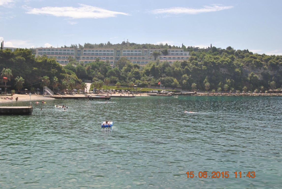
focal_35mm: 36
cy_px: 94
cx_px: 141
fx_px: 282
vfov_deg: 37.0
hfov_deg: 53.1
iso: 100
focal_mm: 24
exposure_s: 1/250
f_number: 8
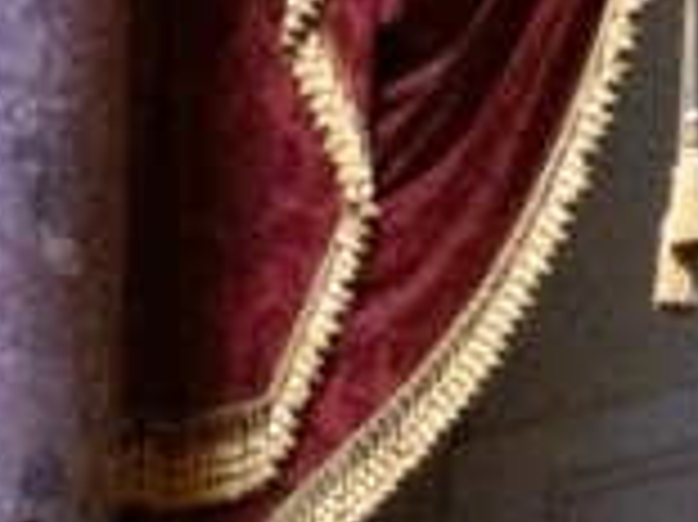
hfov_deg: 8.6
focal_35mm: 231
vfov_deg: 5.9
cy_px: 1706
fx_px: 4654
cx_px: 468
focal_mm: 3.85
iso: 800
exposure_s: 1/15
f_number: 2.8
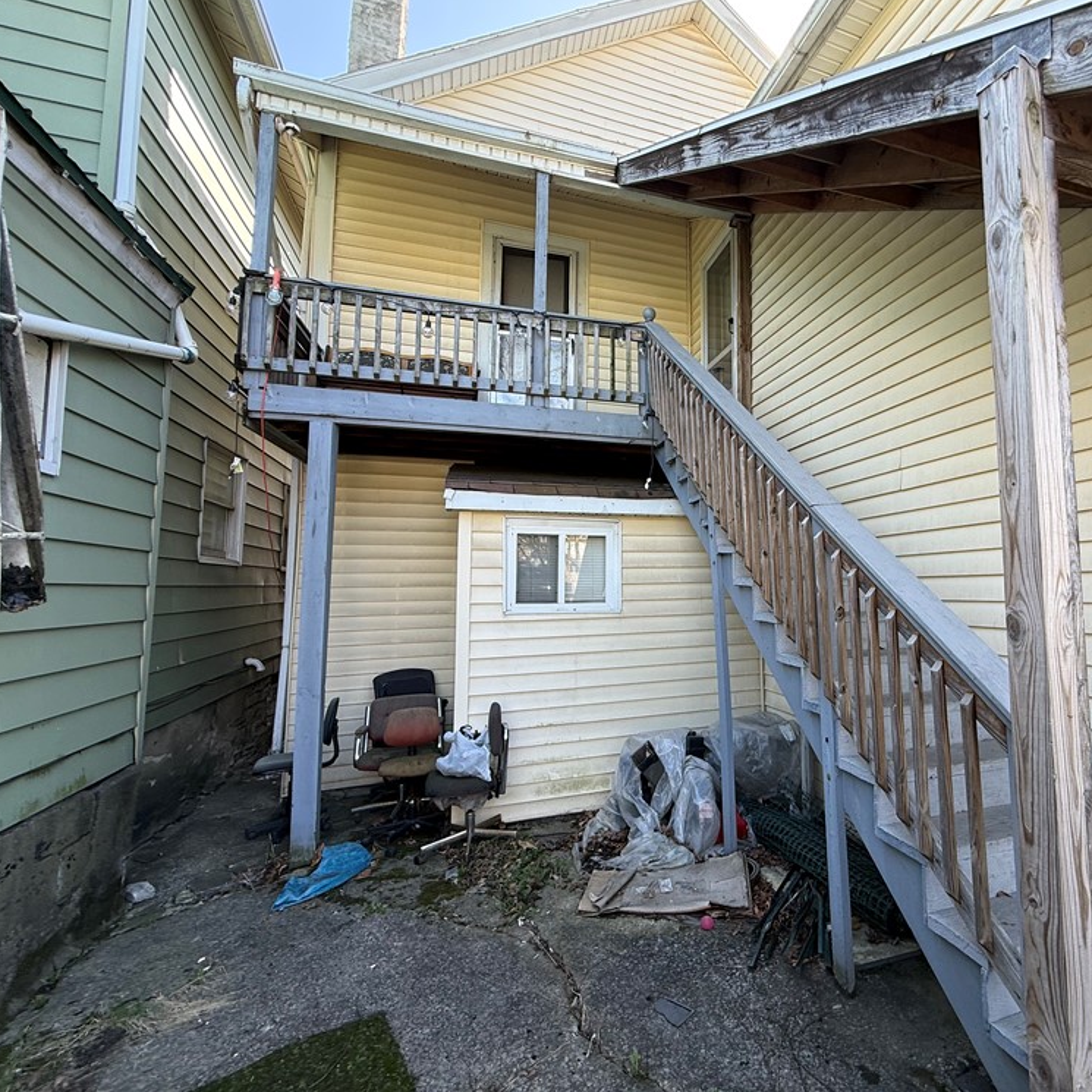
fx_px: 607
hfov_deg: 82.0
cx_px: 696
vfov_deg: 83.9
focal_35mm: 17
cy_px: 531
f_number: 2.2
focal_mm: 2.22
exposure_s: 1/146
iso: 50
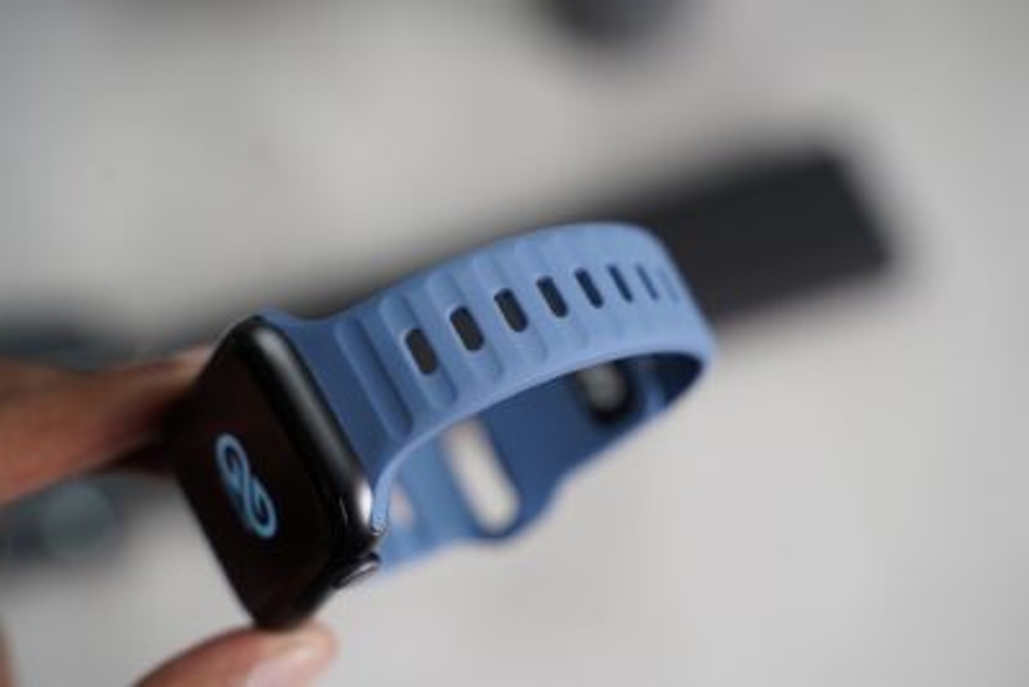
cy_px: 344
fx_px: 2144
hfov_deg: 27.0
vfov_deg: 18.2
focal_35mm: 75
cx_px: 514
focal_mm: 75
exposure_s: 1/80
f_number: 4
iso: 500
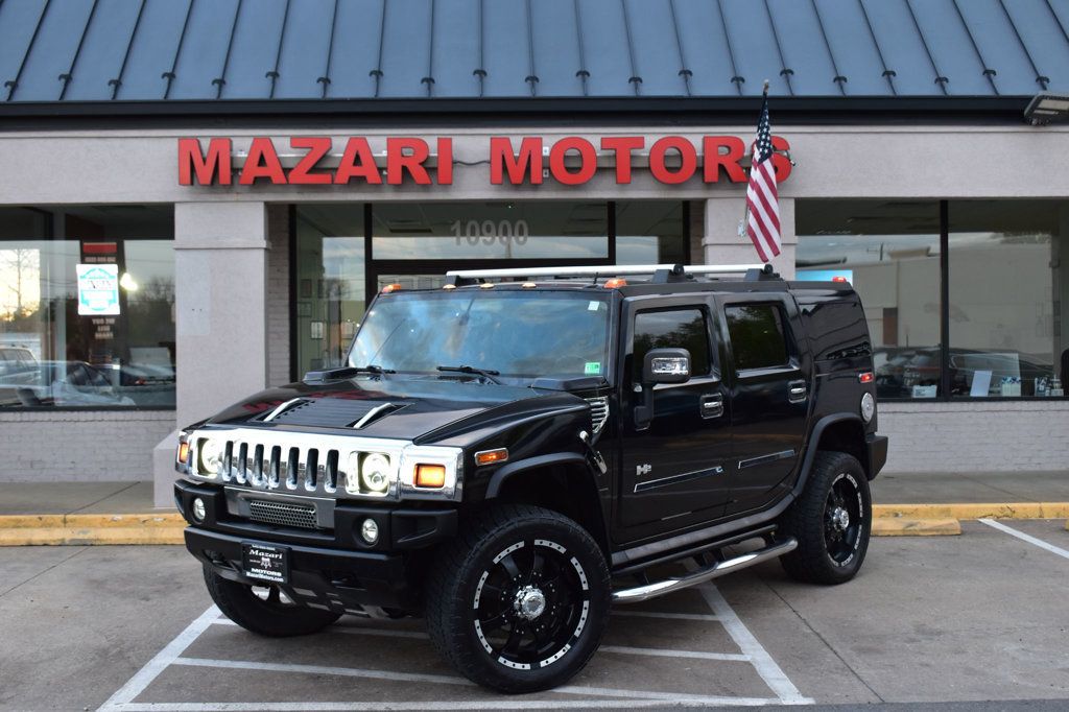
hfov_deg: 42.3
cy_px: 356
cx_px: 534
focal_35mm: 46
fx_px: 1380
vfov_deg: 28.9
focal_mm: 31
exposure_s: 1/25
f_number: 7.1
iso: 400
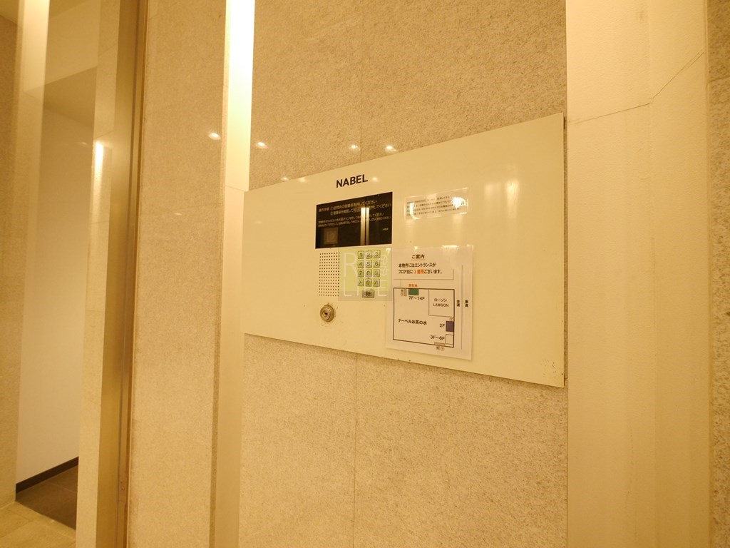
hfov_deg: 102.1
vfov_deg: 85.7
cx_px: 365
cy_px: 274
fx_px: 295
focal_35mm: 14
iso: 2000
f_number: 4
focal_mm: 7
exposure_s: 1/60
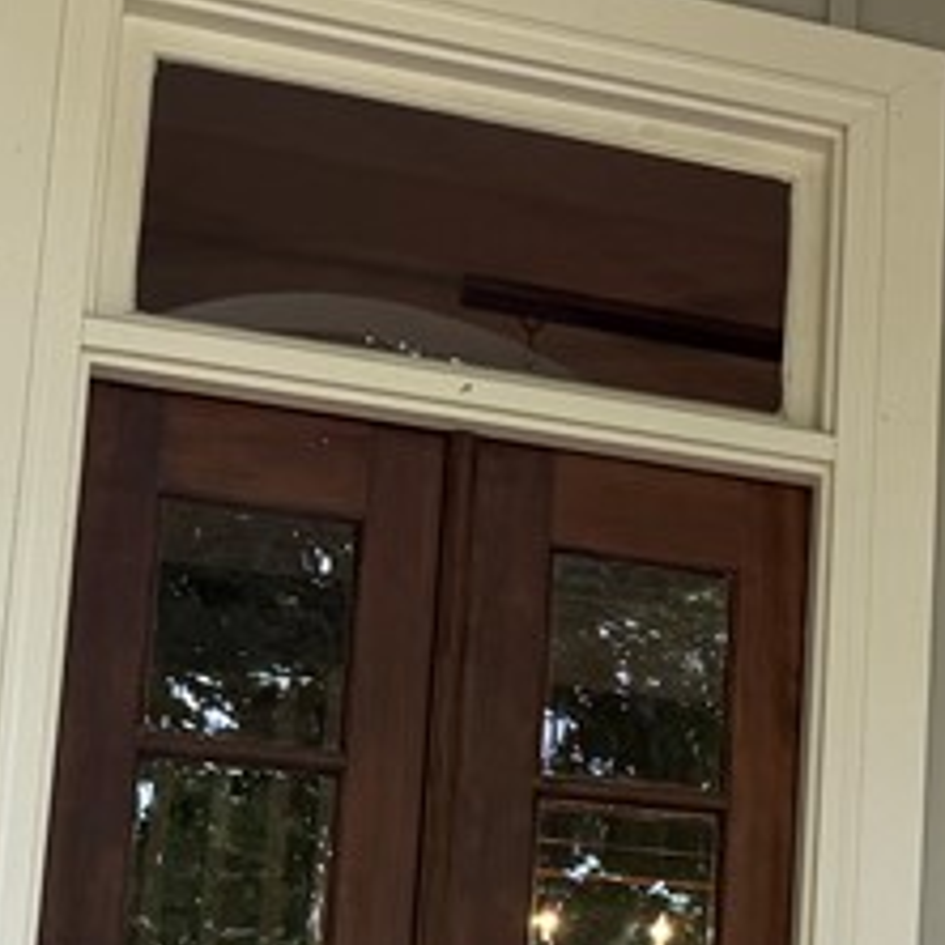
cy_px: 1005
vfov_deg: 17.2
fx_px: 3027
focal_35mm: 98
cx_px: 1622
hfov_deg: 15.6
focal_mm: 6.76
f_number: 1.78
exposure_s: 1/138
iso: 50
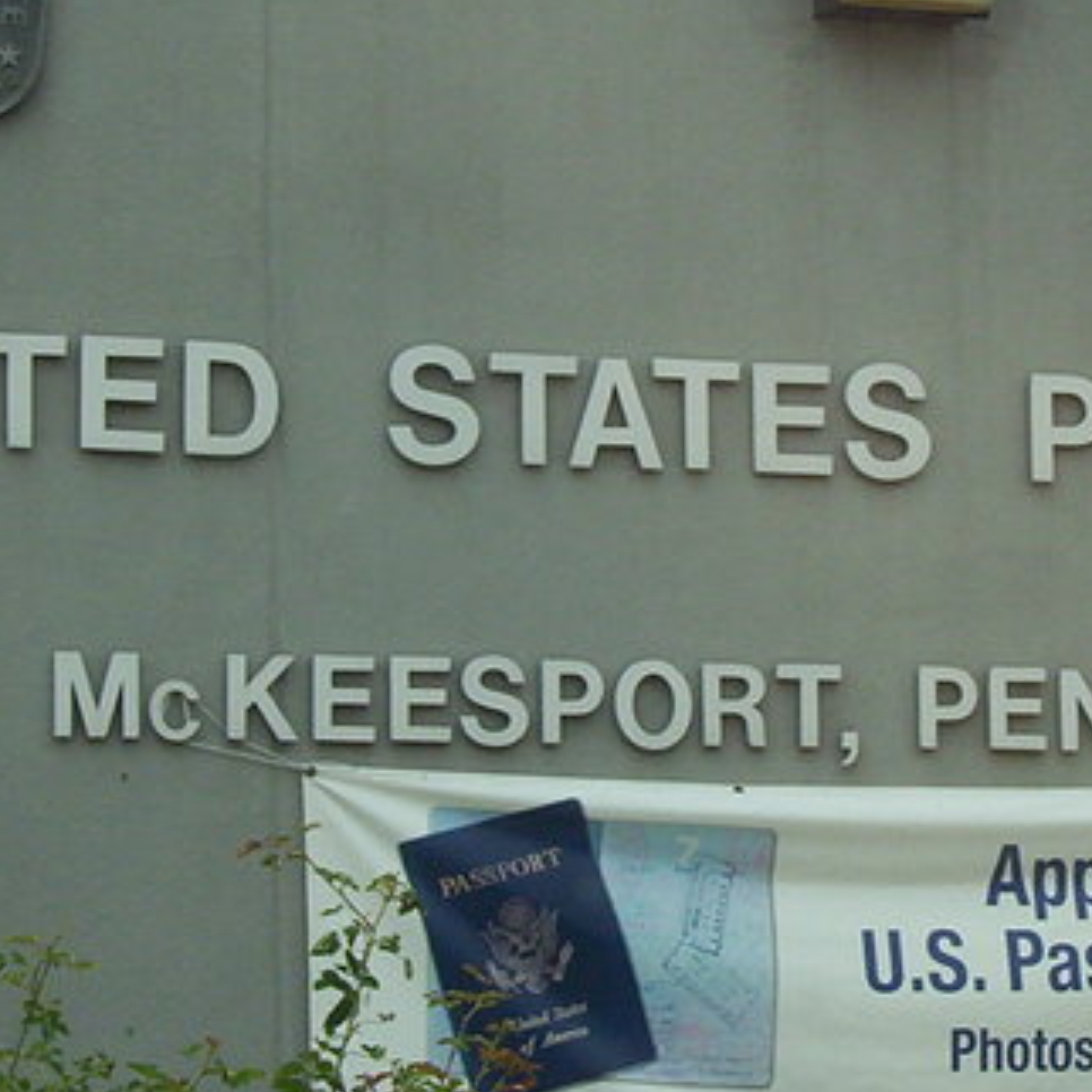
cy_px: 434
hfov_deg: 9.6
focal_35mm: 182
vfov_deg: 9.6
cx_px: 834
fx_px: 6496
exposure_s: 1/399
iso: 100
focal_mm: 10.76
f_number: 6.84
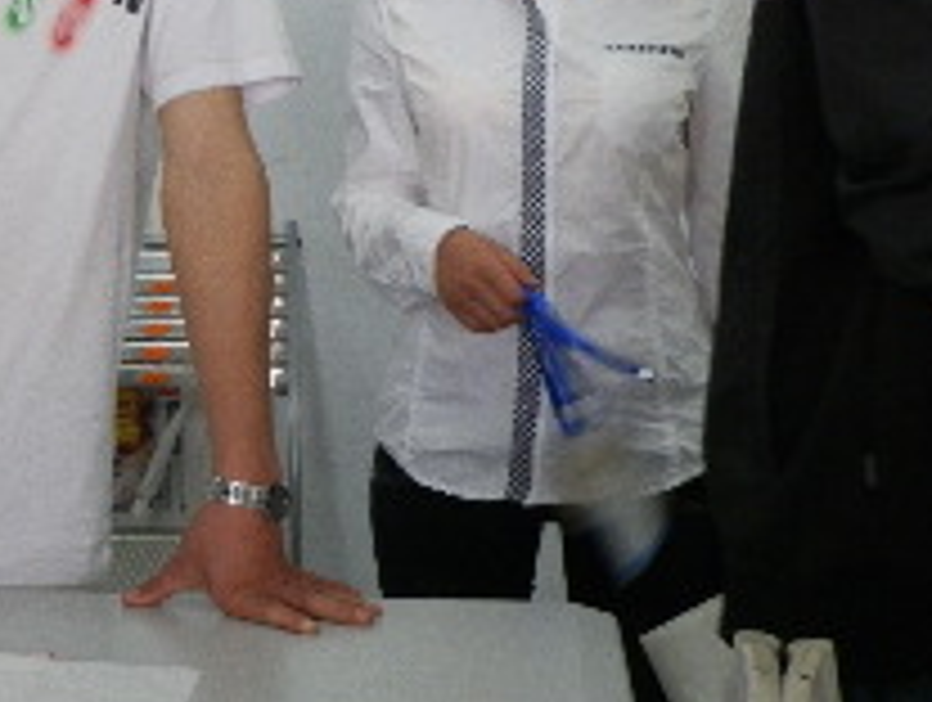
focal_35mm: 102
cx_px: 32
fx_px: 2751
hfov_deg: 18.8
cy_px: 261
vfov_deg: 14.5
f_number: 3.7
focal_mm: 8.44
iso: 200
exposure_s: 1/40
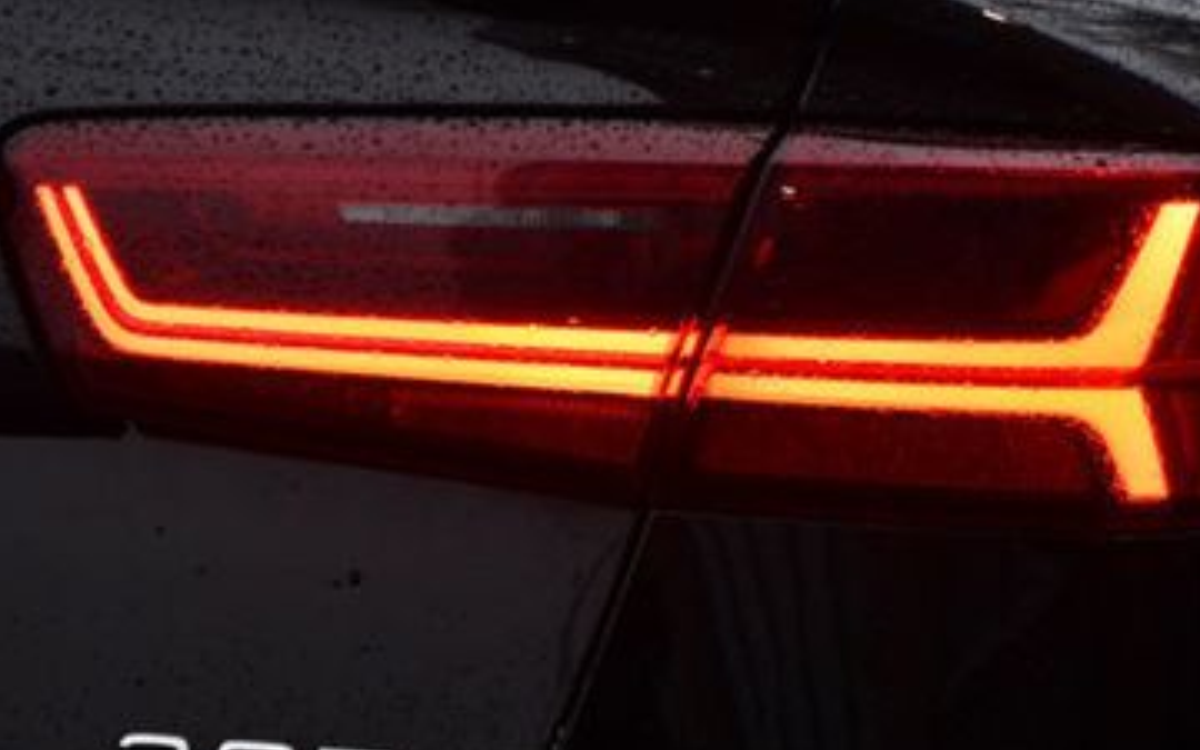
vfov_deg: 4.9
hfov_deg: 7.9
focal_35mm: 266
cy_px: 437
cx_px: 573
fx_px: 8699
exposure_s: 1/250
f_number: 4.8
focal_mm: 98
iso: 450
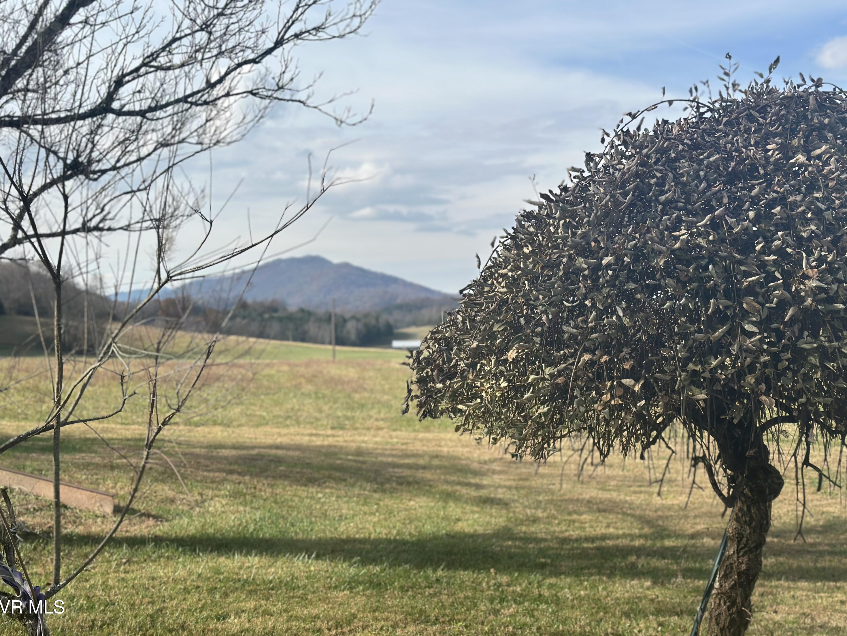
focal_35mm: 49
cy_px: 312
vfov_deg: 29.7
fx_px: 1199
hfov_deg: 38.9
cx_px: 418
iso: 100
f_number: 1.78
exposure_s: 1/5000
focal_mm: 6.86
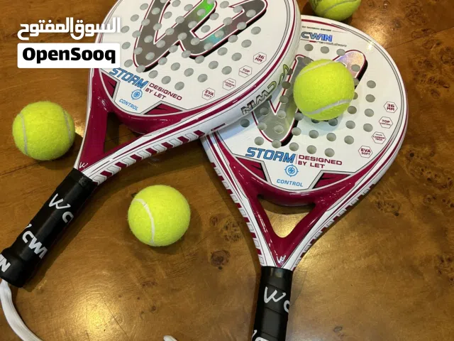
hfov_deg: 67.3
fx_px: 341
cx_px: 227
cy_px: 170
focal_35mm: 26
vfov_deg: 53.1
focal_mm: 5.7
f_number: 1.5
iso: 100
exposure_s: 1/50
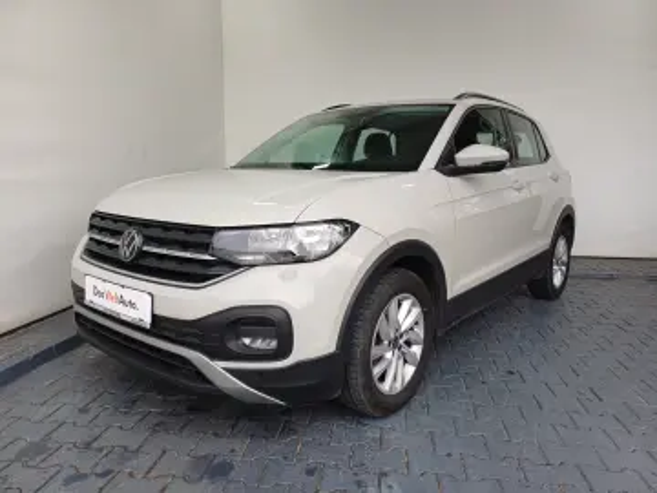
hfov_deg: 69.4
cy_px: 246
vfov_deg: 54.9
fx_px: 474
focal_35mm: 25
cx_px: 328
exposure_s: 1/104
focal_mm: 4.65
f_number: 1.8
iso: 50
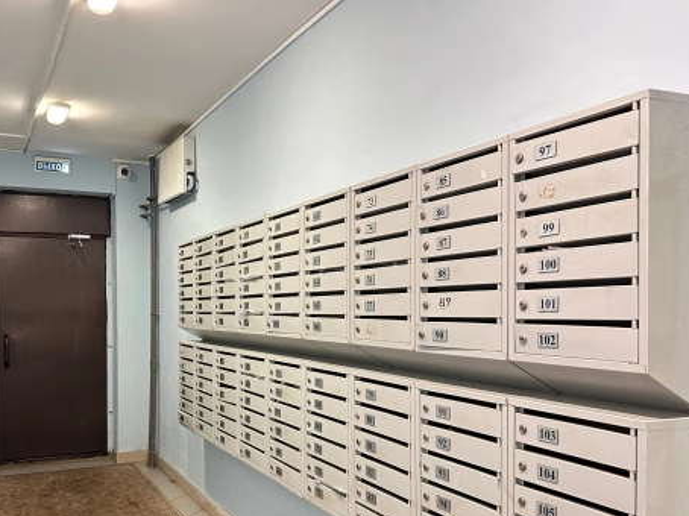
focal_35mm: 33
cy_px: 319
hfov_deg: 54.2
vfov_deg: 42.6
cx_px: 226
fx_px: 656
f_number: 1.78
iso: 400
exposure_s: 1/50
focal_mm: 6.86
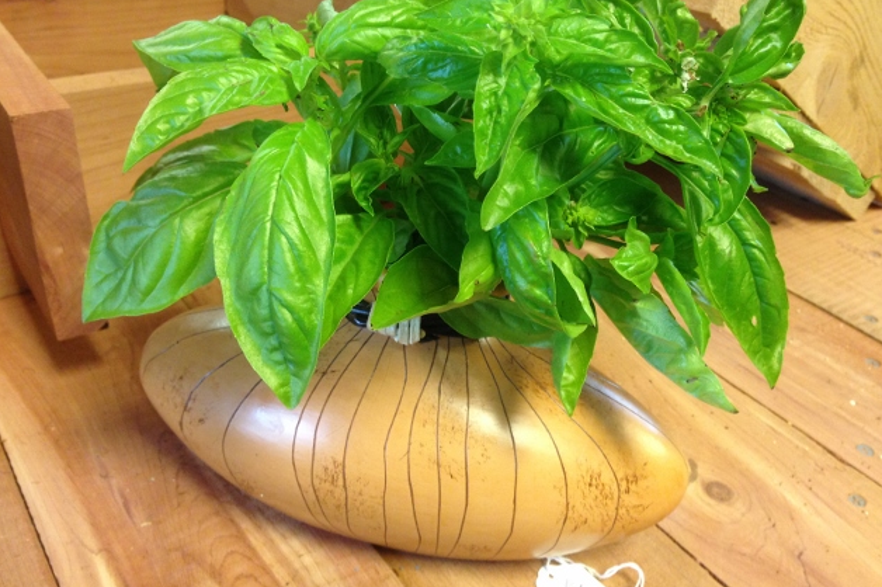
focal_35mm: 35
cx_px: 447
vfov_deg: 37.8
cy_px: 279
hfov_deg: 54.5
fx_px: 857
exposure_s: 1/20
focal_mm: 4.12
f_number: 2.4
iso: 160
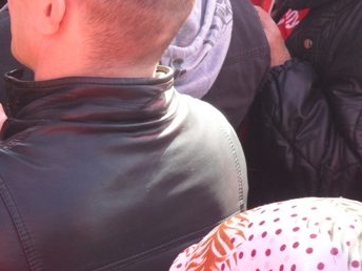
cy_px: 64
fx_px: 1380
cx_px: 68
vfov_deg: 11.2
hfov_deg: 14.8
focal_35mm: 132
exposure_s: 1/45
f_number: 5.8
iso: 120
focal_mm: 13.2
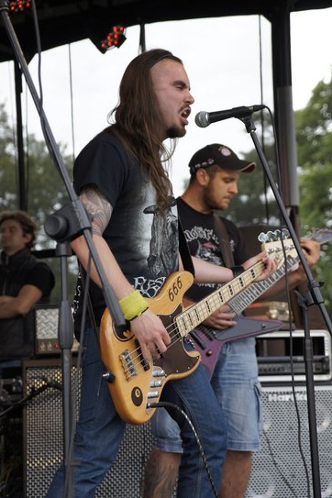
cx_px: 166
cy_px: 248
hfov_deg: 12.9
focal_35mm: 106
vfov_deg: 19.3
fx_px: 1466
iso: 100
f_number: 5
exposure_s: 1/125
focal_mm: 70
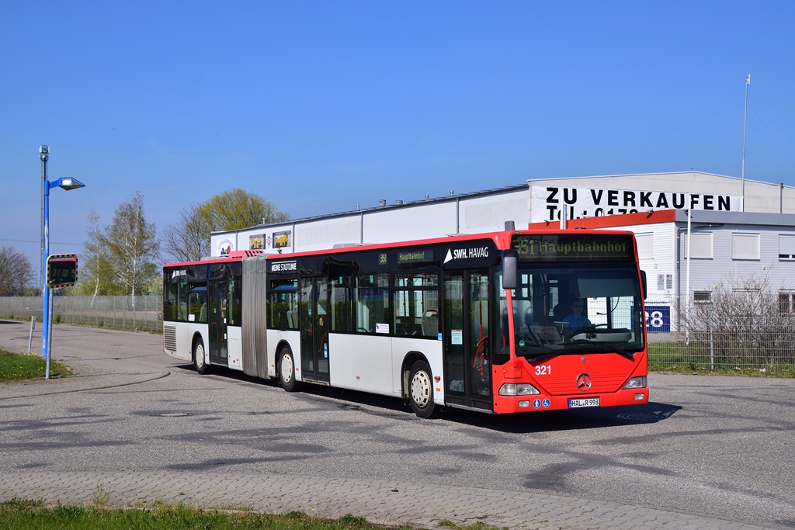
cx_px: 398
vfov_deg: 25.8
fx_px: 1159
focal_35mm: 52
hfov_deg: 37.8
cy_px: 265
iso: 100
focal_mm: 35
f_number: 8
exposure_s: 1/640
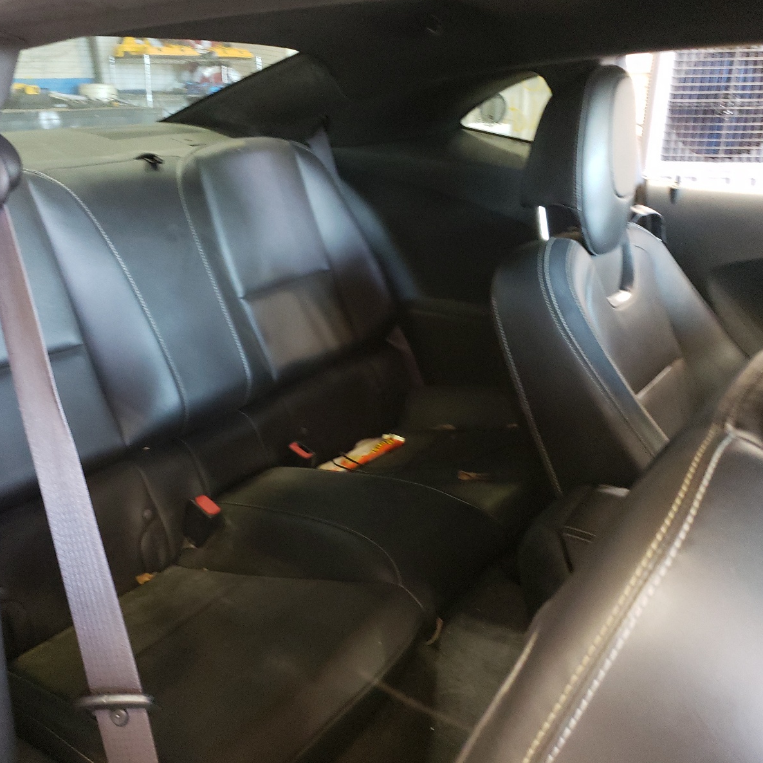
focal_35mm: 31
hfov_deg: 52.2
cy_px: 382
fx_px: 773
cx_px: 302
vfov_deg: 52.5
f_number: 1.5
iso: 453
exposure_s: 1/24
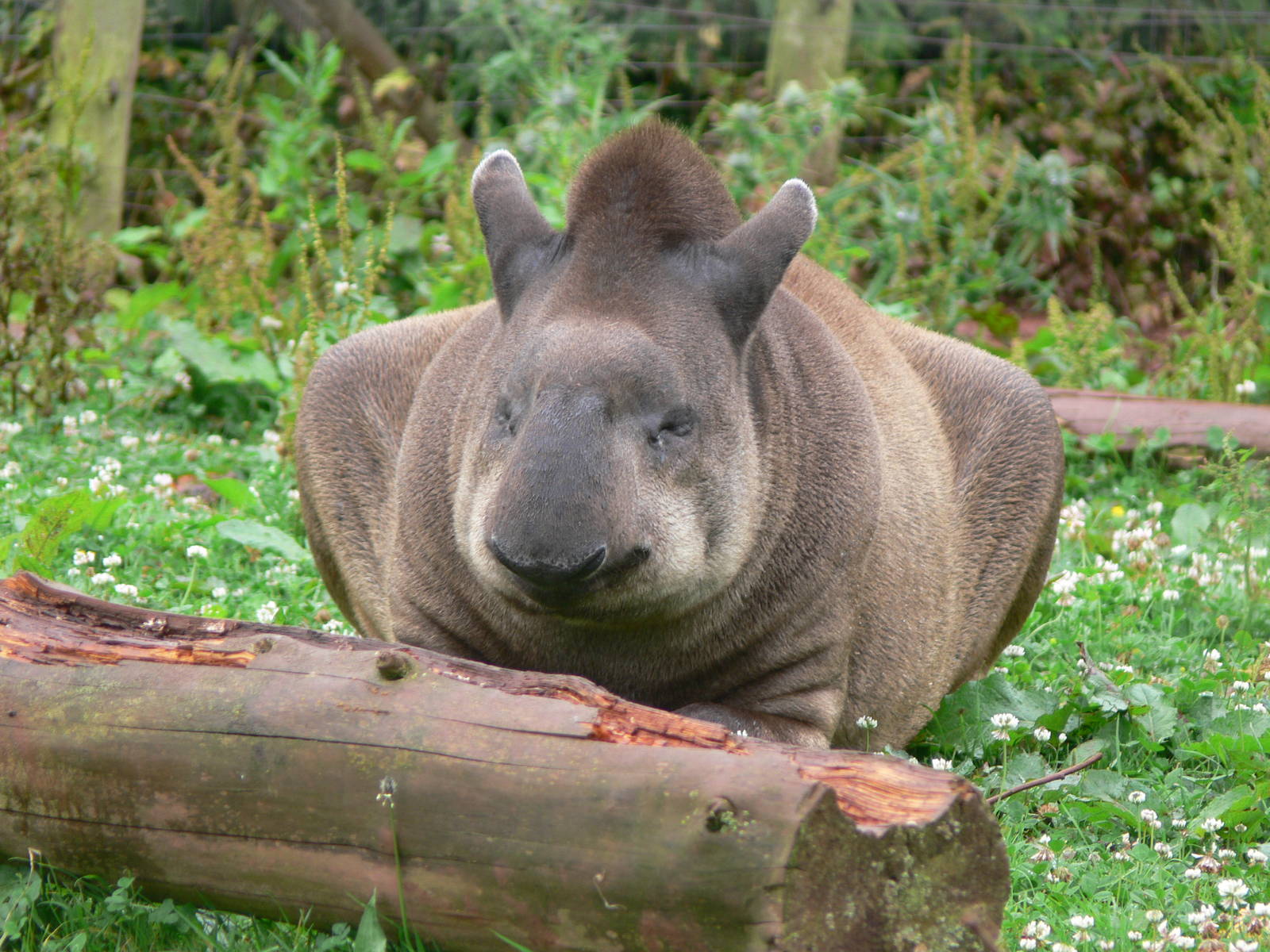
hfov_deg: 4.7
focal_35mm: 420
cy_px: 476
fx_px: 15409
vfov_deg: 3.5
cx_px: 635
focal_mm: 88.8
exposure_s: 1/125
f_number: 4
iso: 80
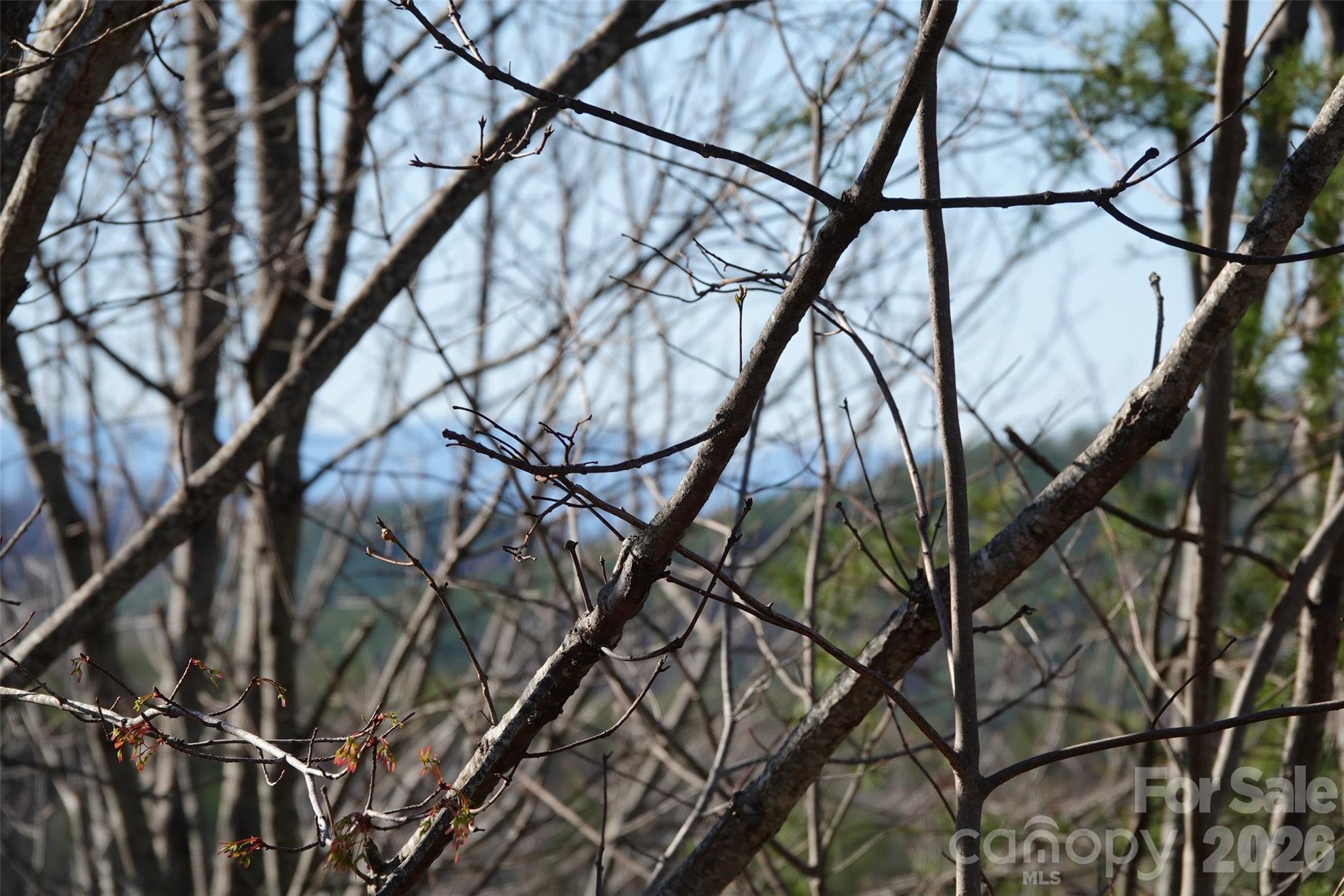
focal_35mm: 200
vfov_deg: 6.9
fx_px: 7466
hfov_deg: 10.3
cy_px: 448
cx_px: 672
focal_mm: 73.24
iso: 100
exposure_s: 1/640
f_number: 4
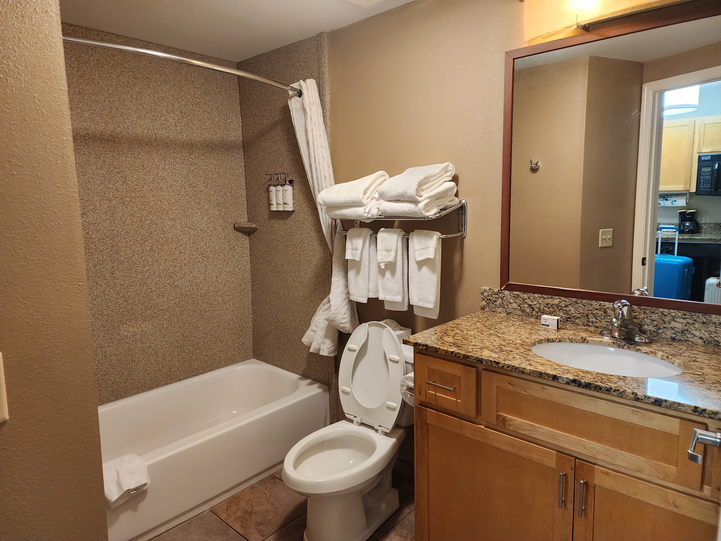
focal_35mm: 23
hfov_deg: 73.9
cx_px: 360
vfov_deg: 58.9
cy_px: 270
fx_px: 479
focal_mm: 6.4
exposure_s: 1/120
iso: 400
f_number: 1.8
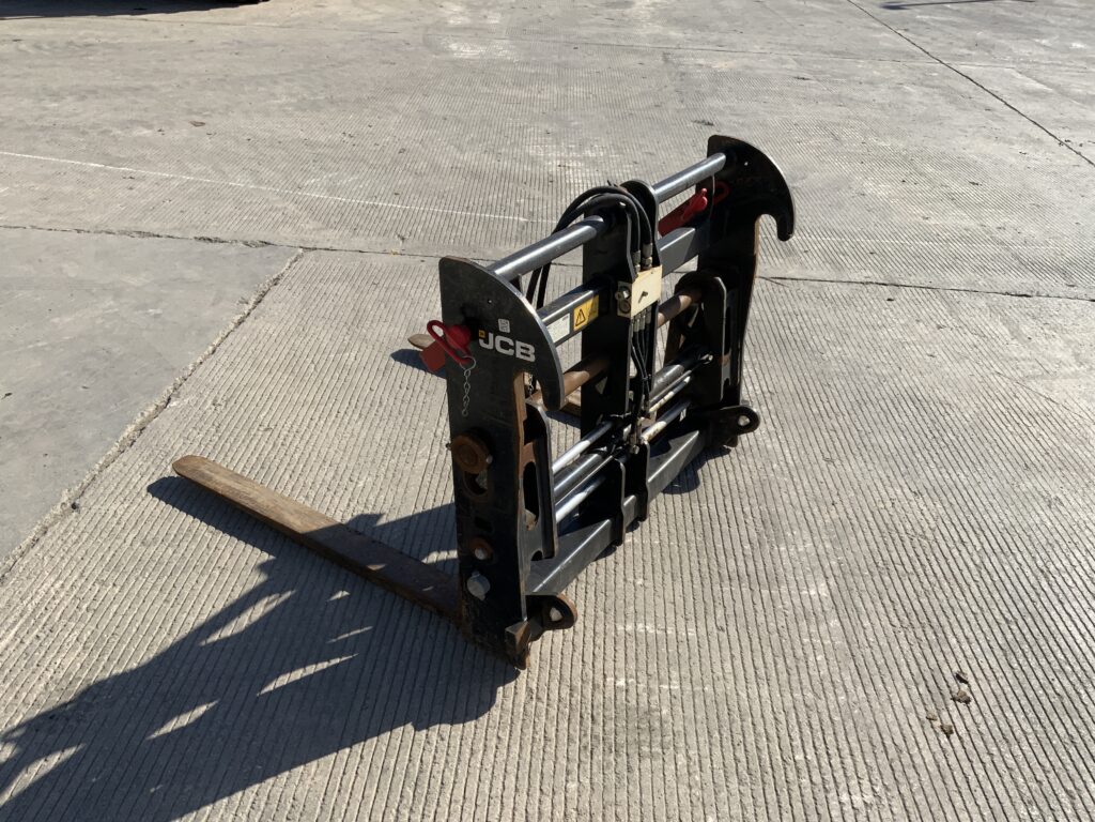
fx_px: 917
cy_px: 411
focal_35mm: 29
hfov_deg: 61.7
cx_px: 548
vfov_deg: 48.2
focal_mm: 3
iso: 16
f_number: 1.8
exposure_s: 1/1848
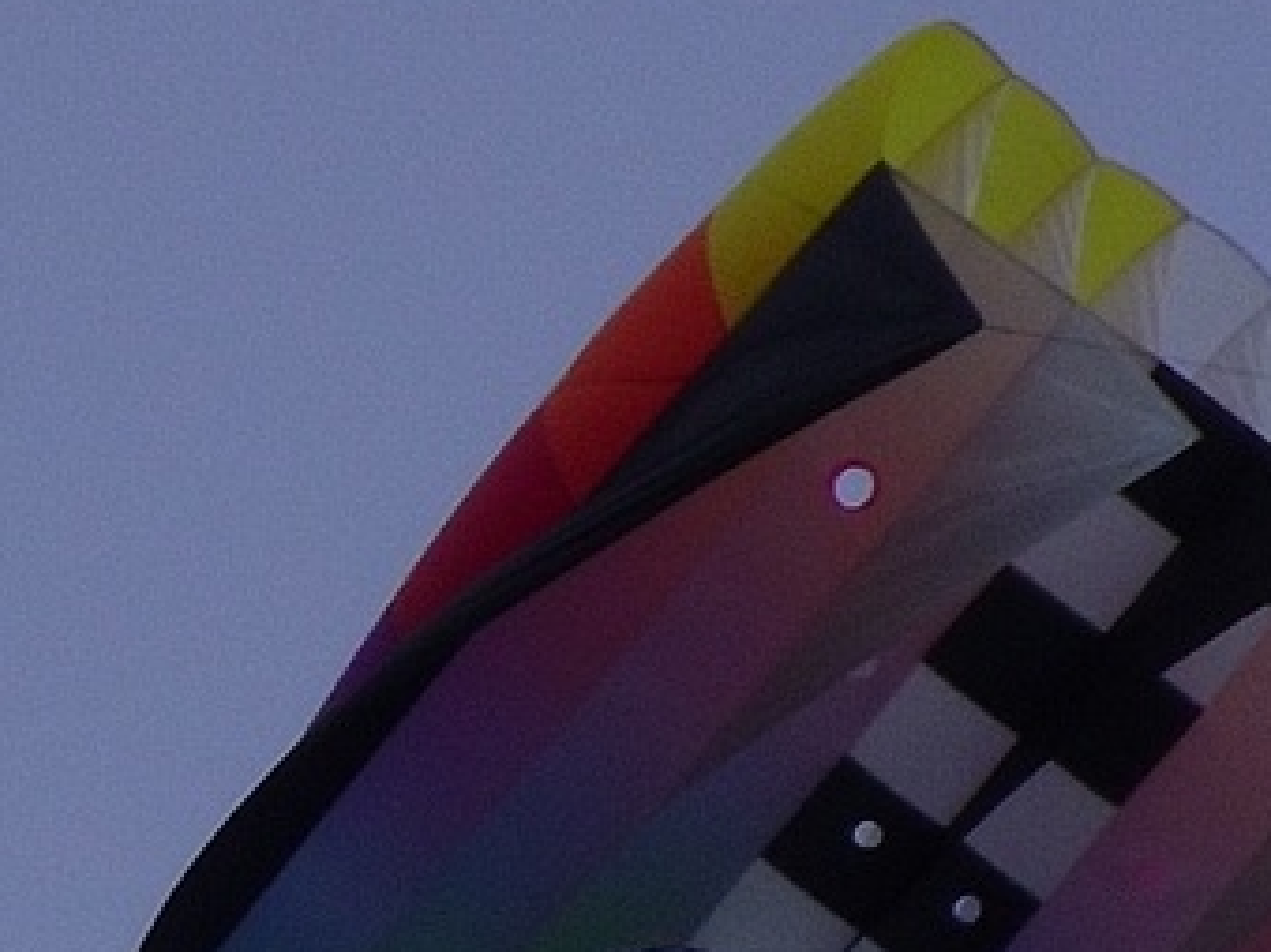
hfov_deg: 4.4
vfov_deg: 3.3
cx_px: 1022
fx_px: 16627
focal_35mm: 453
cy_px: 941
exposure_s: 1/304
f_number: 5.5
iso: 80
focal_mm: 39.2
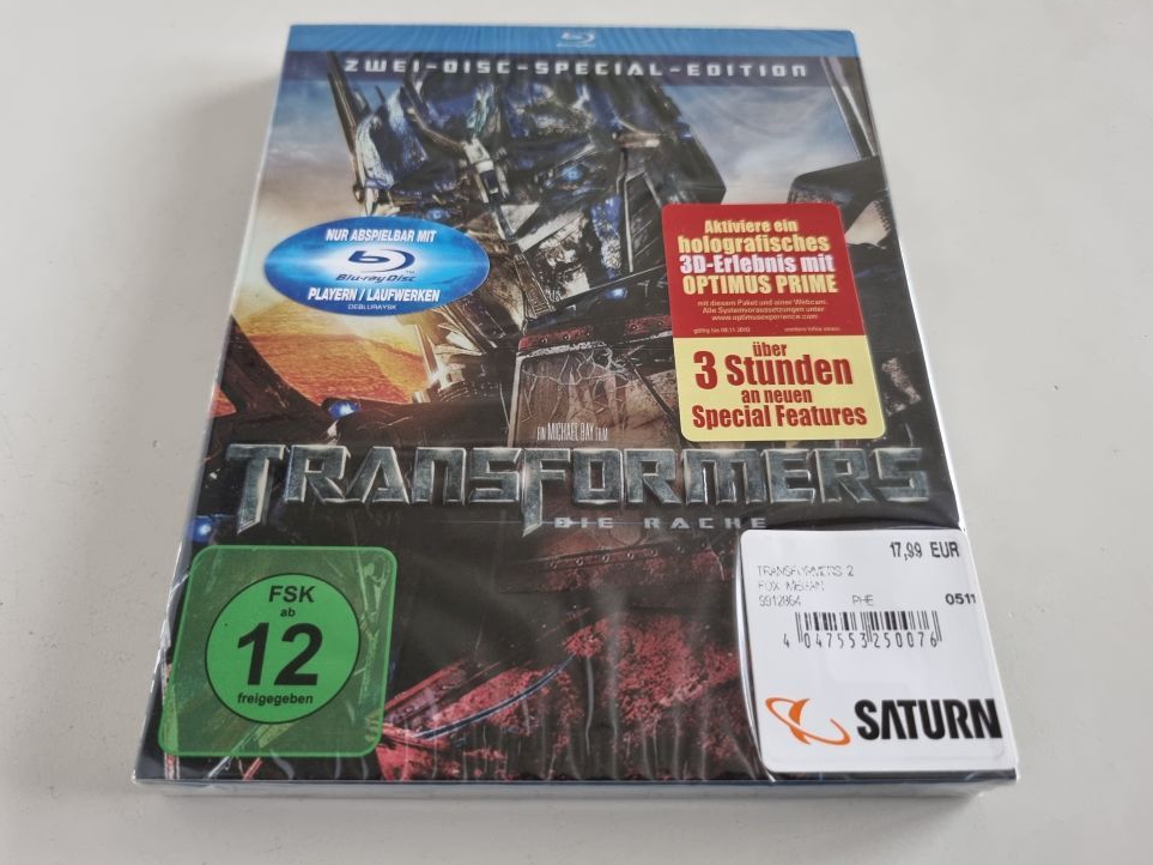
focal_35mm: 27
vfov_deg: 51.3
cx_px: 581
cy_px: 419
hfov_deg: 65.3
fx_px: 899
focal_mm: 5.4
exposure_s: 1/50
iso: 320
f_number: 1.8
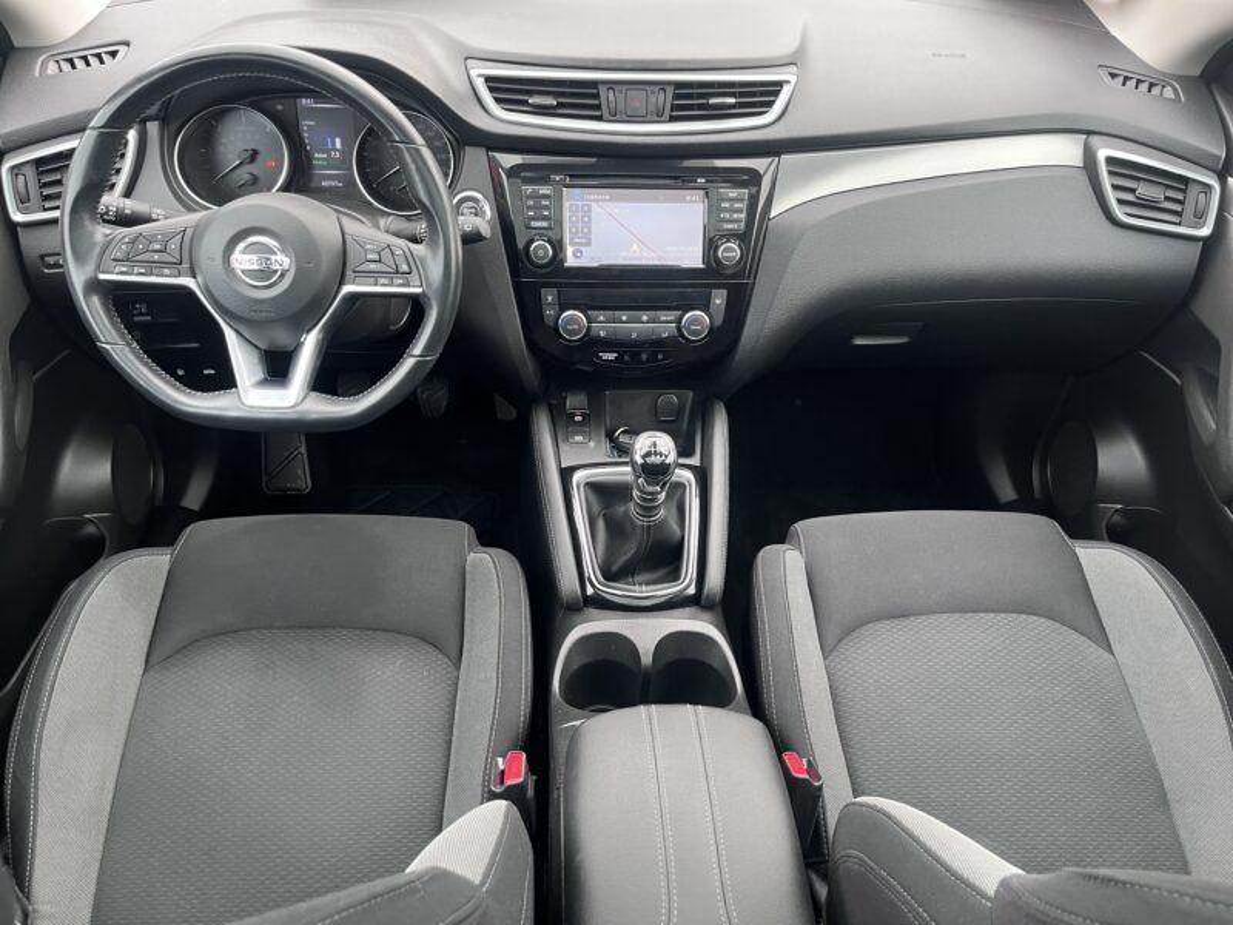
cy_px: 462
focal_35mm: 26
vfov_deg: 53.1
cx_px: 616
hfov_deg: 67.3
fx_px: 926
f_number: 1.6
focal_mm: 5.1
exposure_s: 1/81
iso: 125
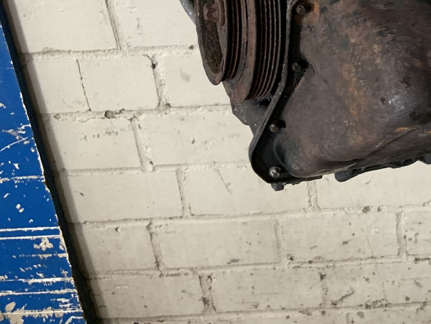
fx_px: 672
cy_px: 27
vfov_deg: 26.1
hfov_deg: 32.4
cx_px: 442
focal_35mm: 54
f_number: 1.8
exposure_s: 1/50
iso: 125
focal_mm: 4.25
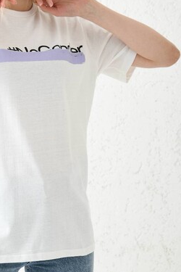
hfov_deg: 11.0
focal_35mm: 124
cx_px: 5
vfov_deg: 16.5
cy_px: 102
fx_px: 935
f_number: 5.6
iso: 100
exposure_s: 1/160
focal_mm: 62
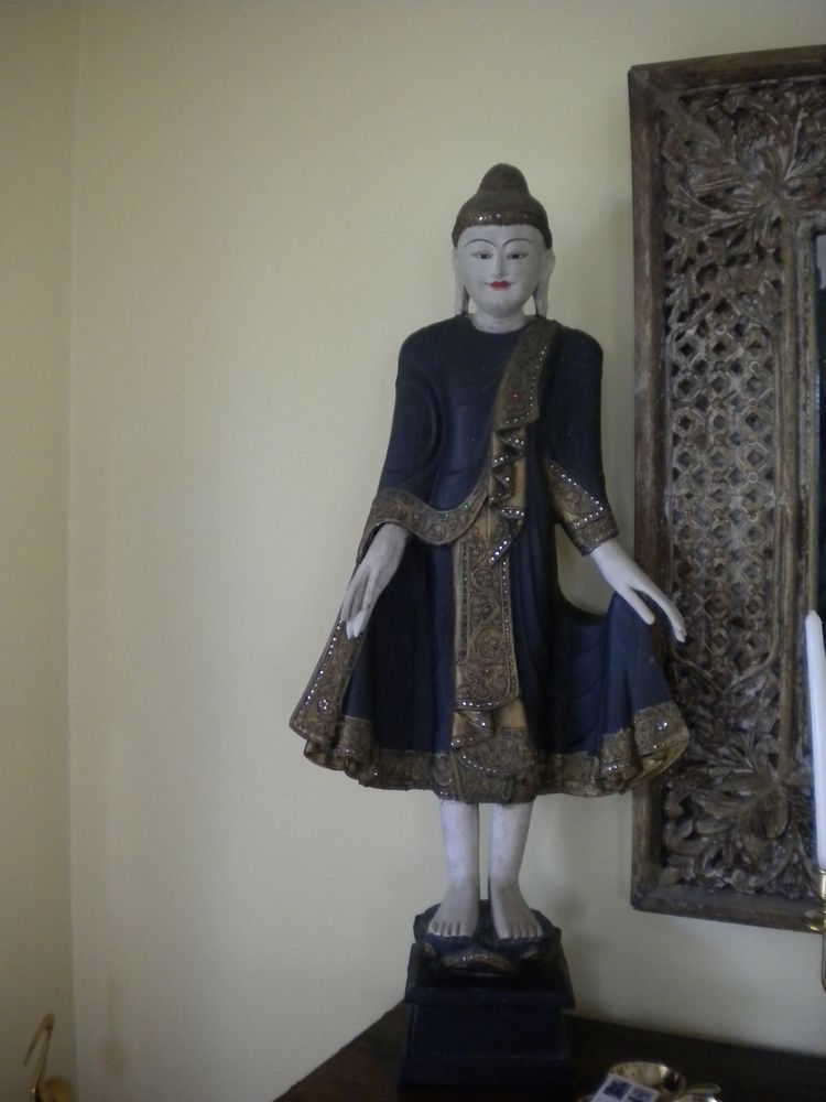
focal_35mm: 35
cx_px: 413
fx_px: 1114
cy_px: 551
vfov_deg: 52.6
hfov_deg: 40.7
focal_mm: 6.3
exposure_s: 1/46.4
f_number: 3.1
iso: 400
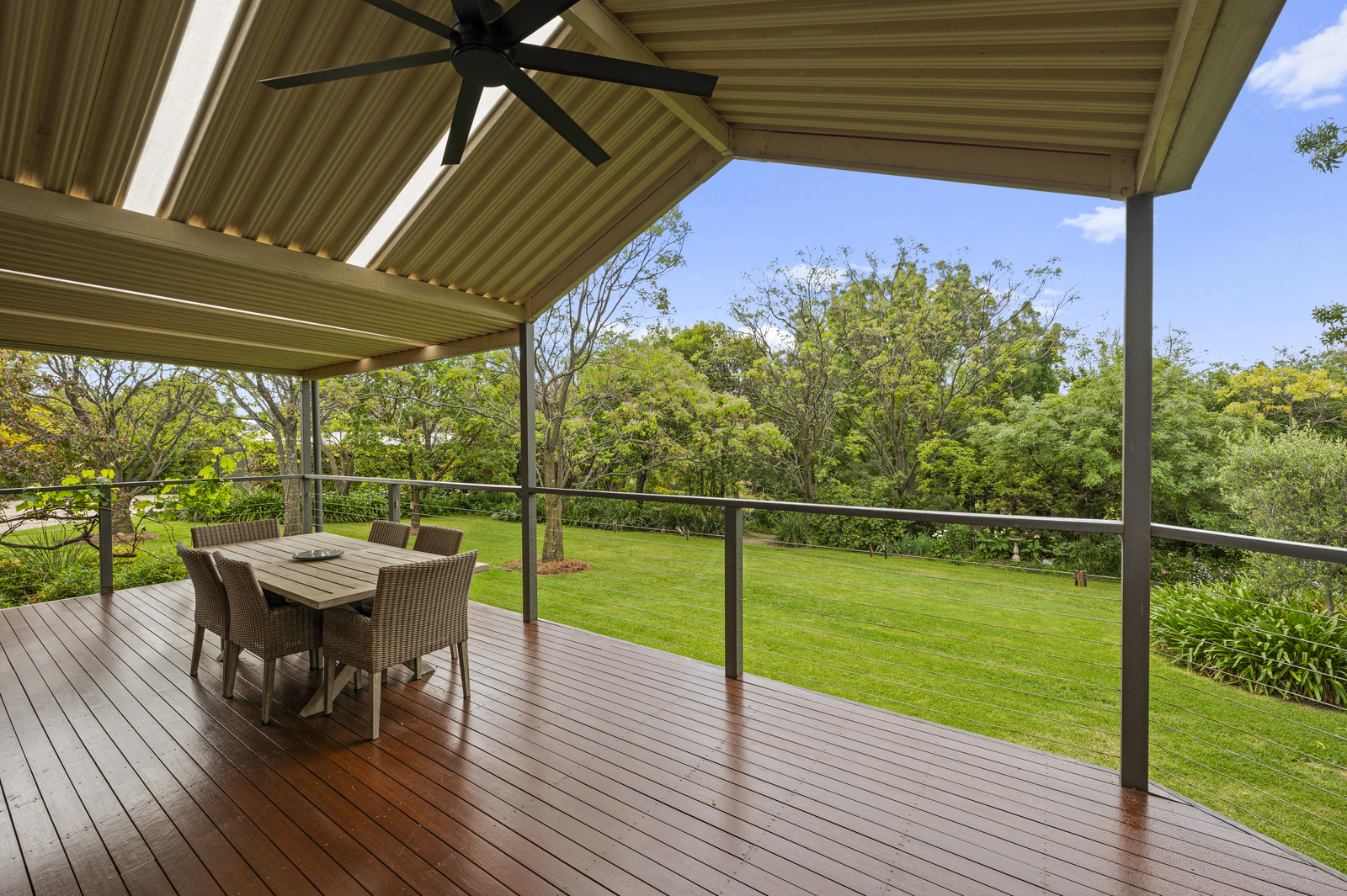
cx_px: 674
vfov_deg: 81.1
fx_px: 524
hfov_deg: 104.3
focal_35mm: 14
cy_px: 448
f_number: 9
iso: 200
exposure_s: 1/100
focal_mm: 14
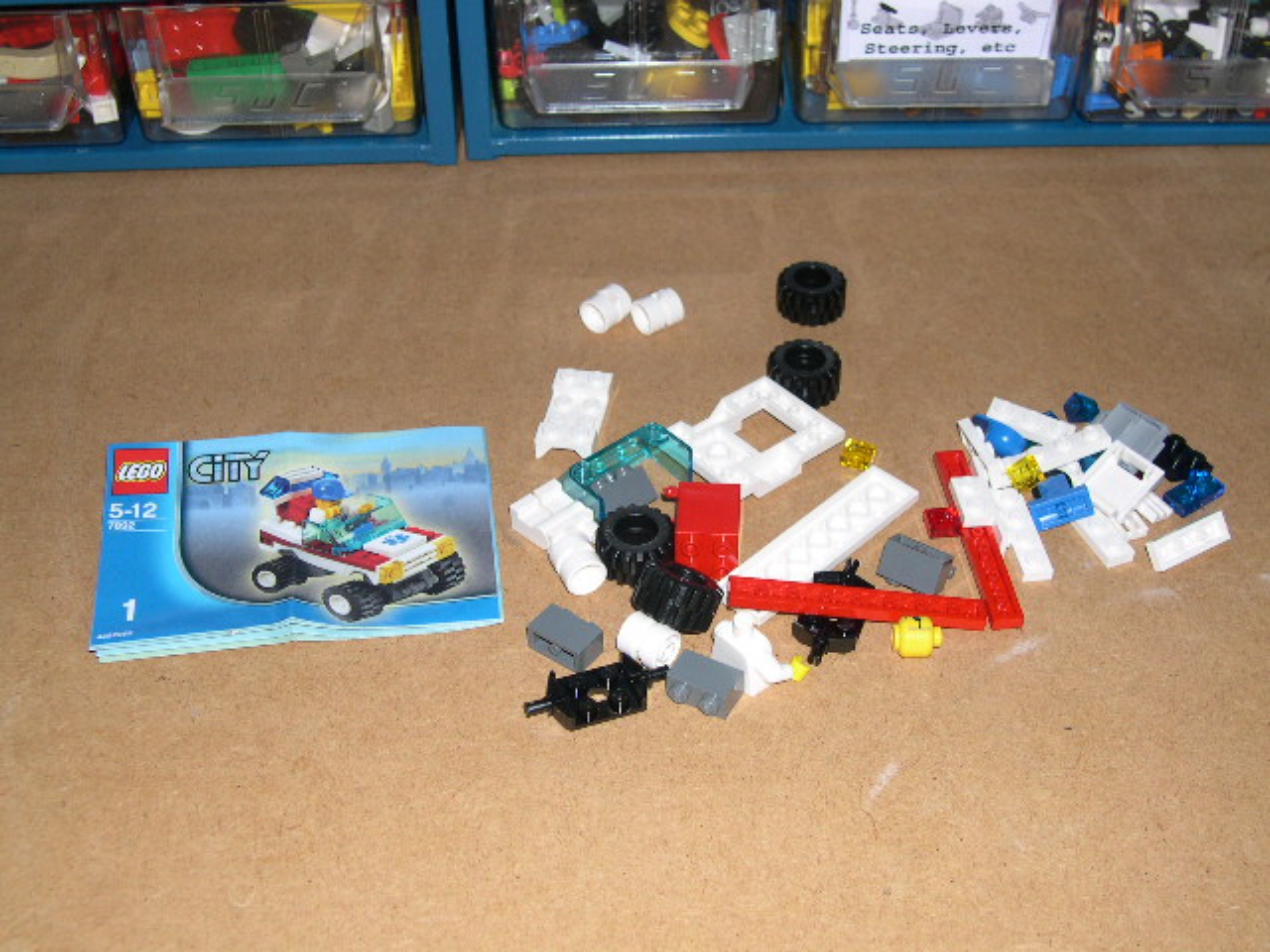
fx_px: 1724
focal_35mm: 47
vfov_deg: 30.9
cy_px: 476
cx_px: 635
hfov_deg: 40.4
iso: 100
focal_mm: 10.1
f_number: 3.1
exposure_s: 1/60
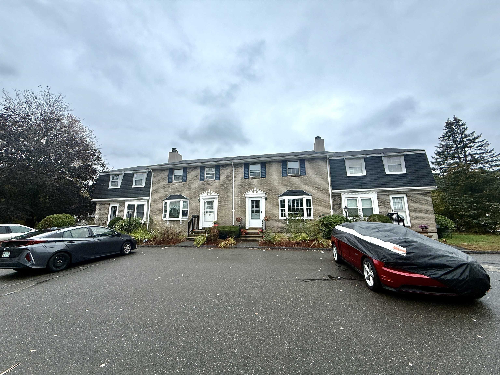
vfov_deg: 85.7
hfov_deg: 102.1
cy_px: 188
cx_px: 250
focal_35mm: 14
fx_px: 202
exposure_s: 1/486
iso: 50
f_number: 2.2
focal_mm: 2.22
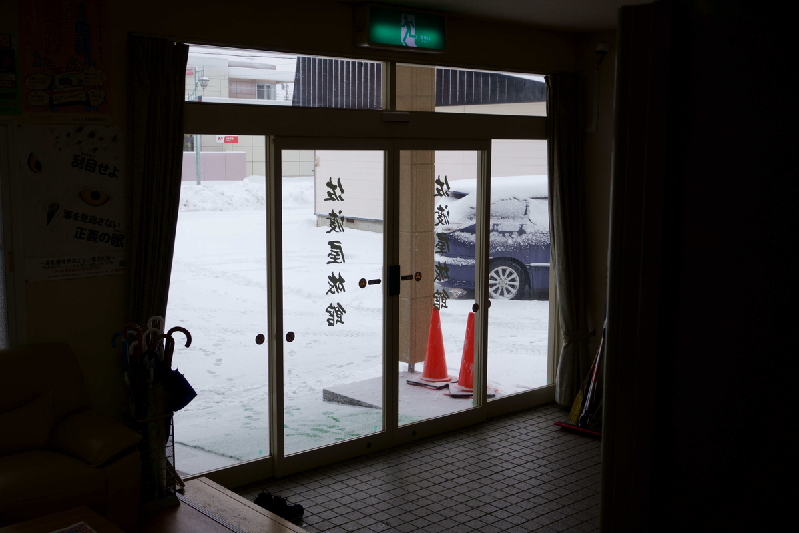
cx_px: 400
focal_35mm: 40
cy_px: 266
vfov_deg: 33.0
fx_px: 899
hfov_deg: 47.9
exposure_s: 1/50
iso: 200
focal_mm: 27
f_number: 8
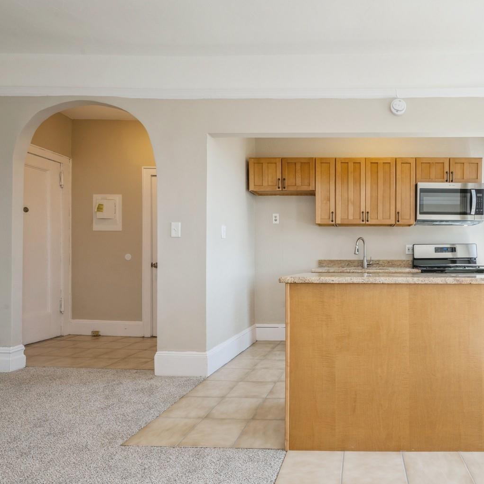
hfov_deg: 70.4
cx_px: 356
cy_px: 252
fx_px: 316
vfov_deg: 74.8
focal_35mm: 20
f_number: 11
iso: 400
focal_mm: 15
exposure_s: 1/25
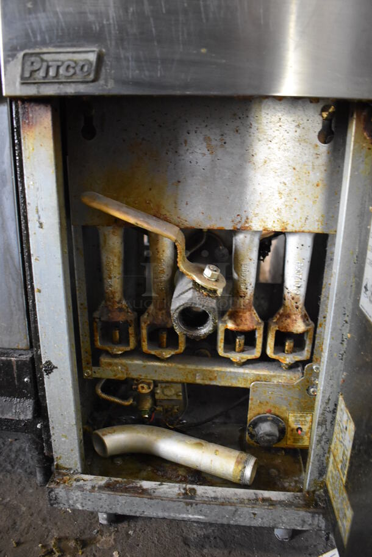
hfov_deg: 48.0
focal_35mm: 27
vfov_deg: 67.3
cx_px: 186
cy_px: 278
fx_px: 418
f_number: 3.5
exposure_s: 1/125
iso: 3600
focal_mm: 18
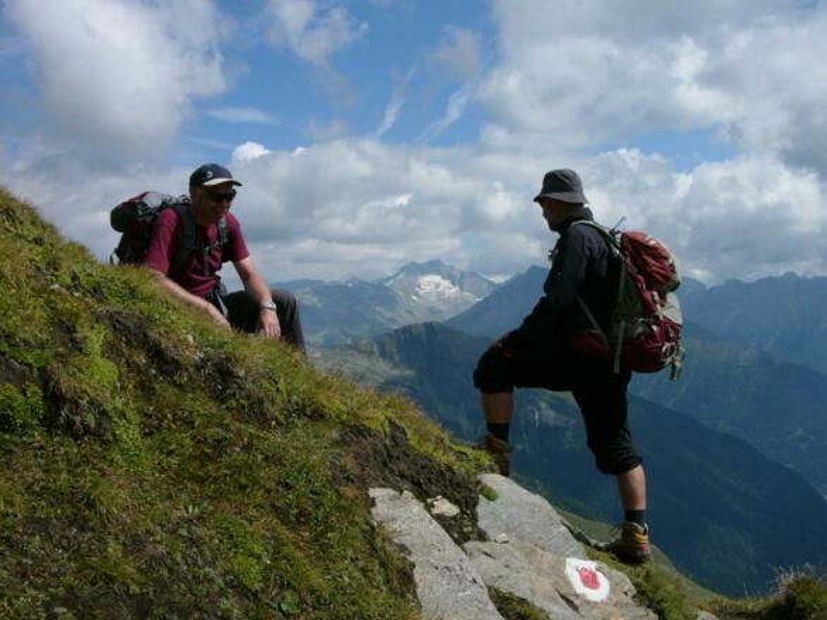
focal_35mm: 44
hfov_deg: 43.0
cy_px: 310
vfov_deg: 32.9
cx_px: 414
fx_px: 1051
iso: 100
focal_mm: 11.2
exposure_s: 1/320
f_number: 10.1
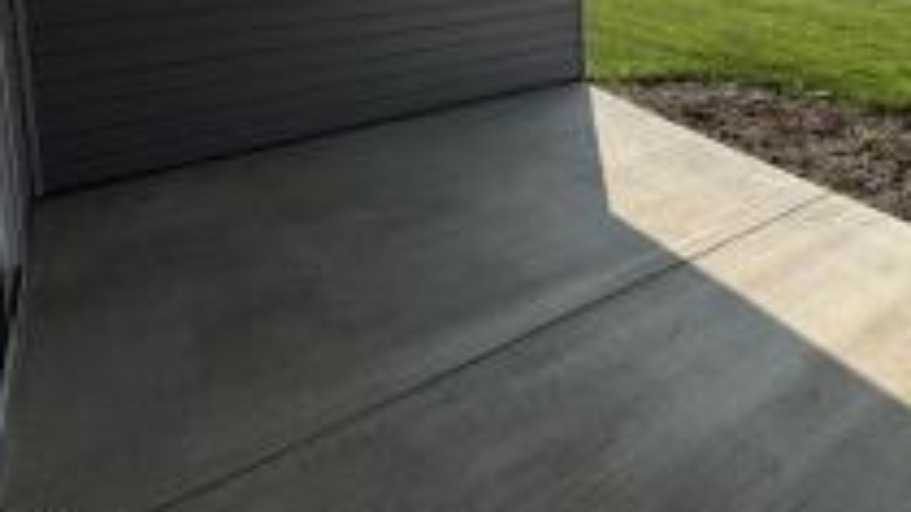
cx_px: 807
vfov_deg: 34.5
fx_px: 700
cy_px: -56
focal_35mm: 29
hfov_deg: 57.5
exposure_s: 1/3906
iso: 40
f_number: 2.2
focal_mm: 2.22
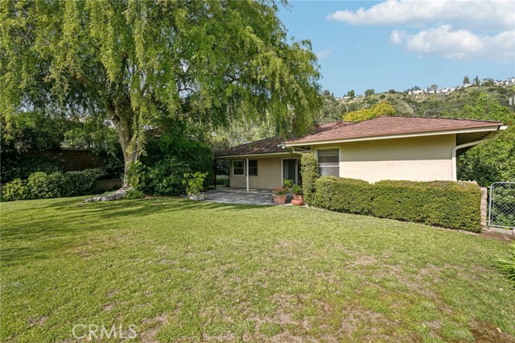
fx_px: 229
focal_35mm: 16
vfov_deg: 73.7
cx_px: 258
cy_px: 172
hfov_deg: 96.8
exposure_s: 1/400
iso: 400
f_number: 8
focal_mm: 16
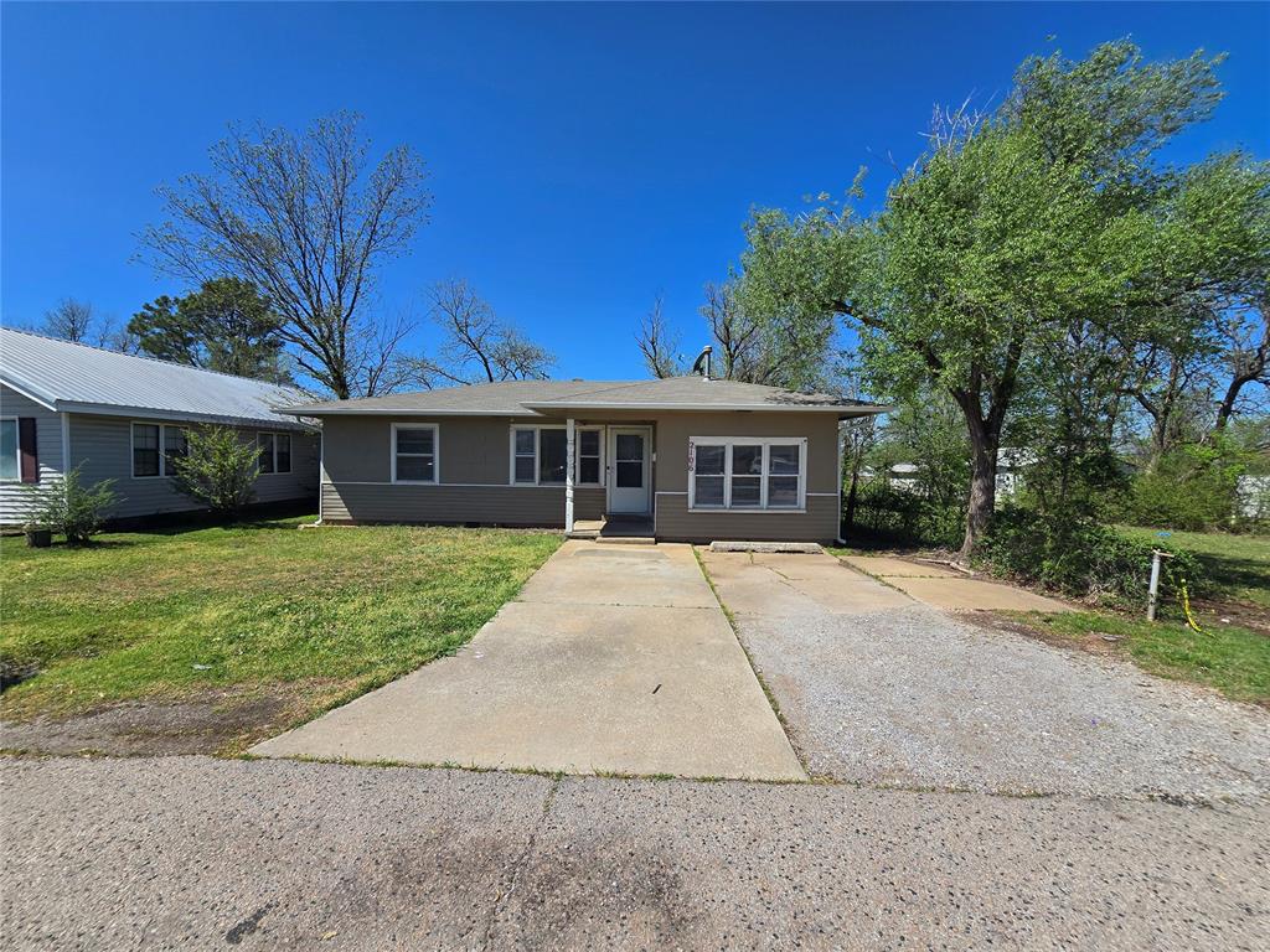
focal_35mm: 13
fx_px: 477
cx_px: 635
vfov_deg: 89.9
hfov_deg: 106.2
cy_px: 476
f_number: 2.2
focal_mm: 2.2
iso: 50
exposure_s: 1/3075
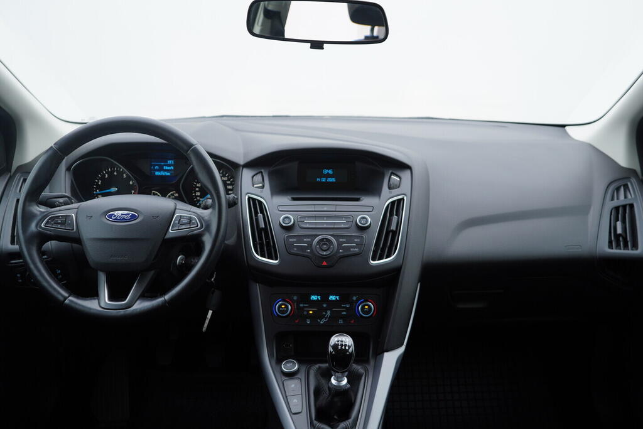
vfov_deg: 36.9
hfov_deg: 53.1
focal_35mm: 36
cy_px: 214
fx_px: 643
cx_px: 322
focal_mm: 24
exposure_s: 1/50
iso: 125
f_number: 3.2
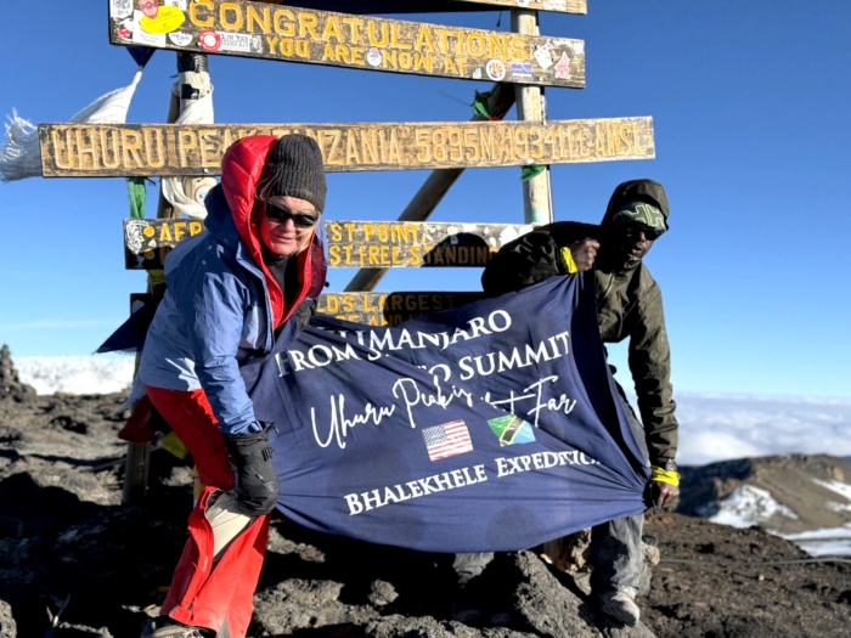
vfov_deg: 30.3
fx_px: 1180
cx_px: 426
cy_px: 319
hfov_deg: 39.7
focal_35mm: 48
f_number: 1.78
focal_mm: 6.76
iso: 64
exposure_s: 1/3610
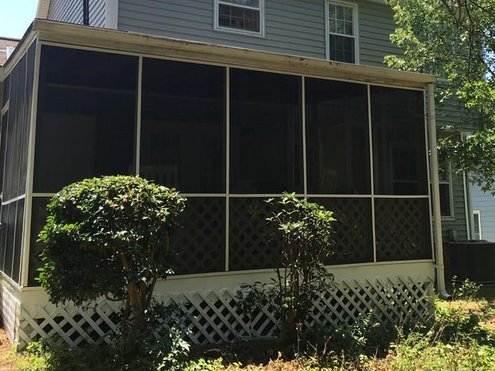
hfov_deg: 44.2
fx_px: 600
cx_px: 325
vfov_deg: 33.9
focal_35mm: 42
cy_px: 111
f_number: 2.2
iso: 25
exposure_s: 1/569
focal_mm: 4.15
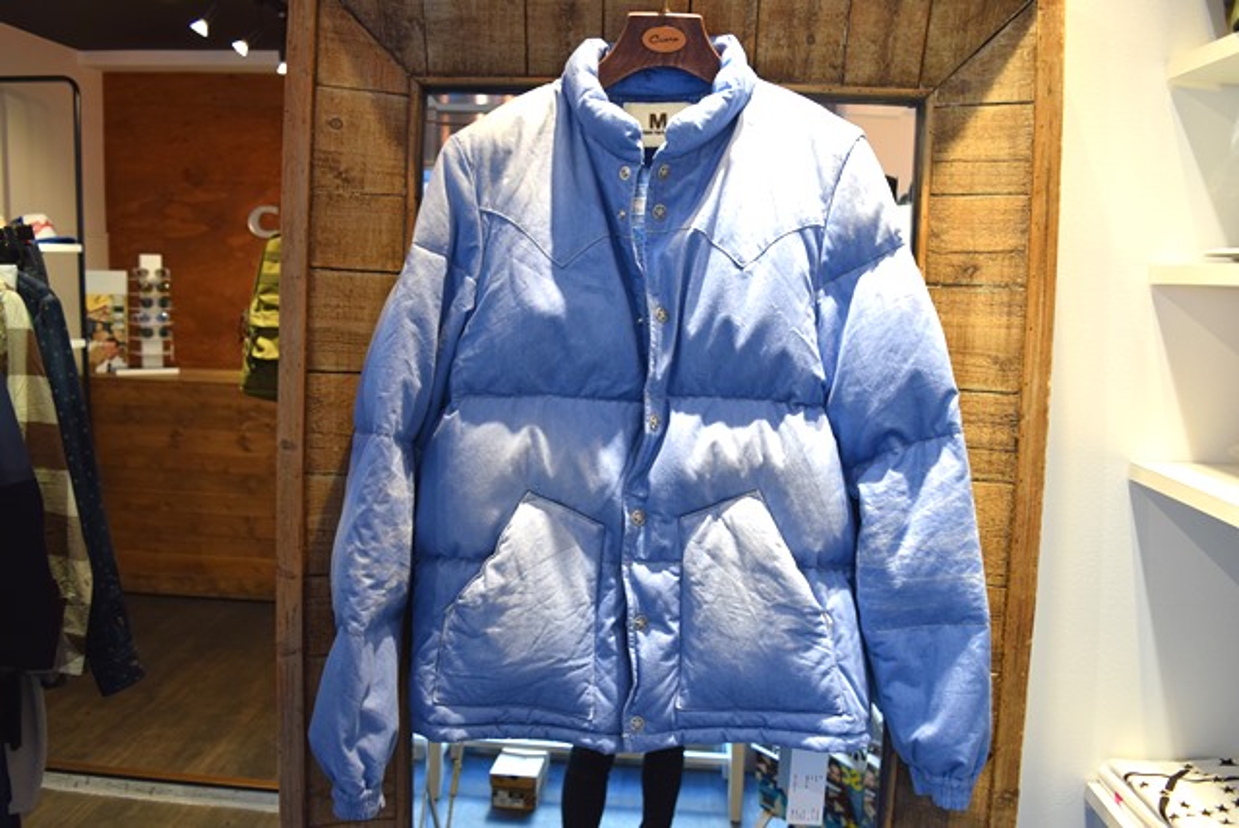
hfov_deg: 67.3
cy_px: 414
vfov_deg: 48.0
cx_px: 620
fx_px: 930
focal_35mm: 27
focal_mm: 18
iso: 800
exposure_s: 1/60
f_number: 3.5
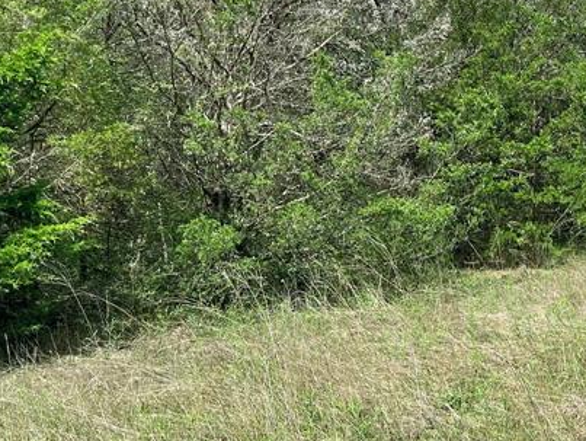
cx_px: 622
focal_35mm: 66
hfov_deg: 27.2
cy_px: 150
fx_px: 1118
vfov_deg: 22.2
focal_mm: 5.1
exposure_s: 1/2101
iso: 50
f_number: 1.6
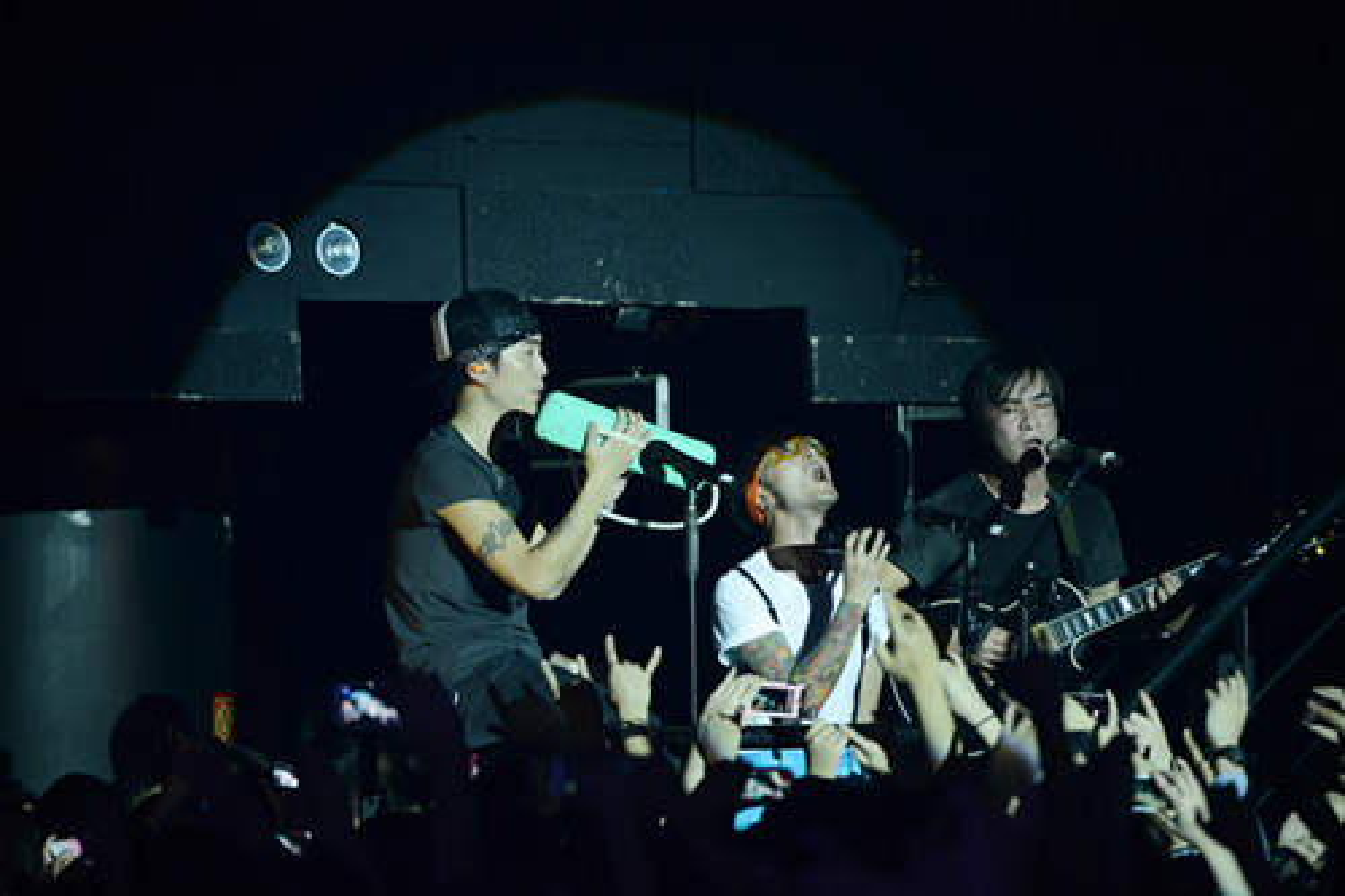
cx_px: 672
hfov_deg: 10.3
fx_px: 7469
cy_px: 448
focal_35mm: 200
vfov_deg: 6.9
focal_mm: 200
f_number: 2.8
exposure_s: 1/100
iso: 800
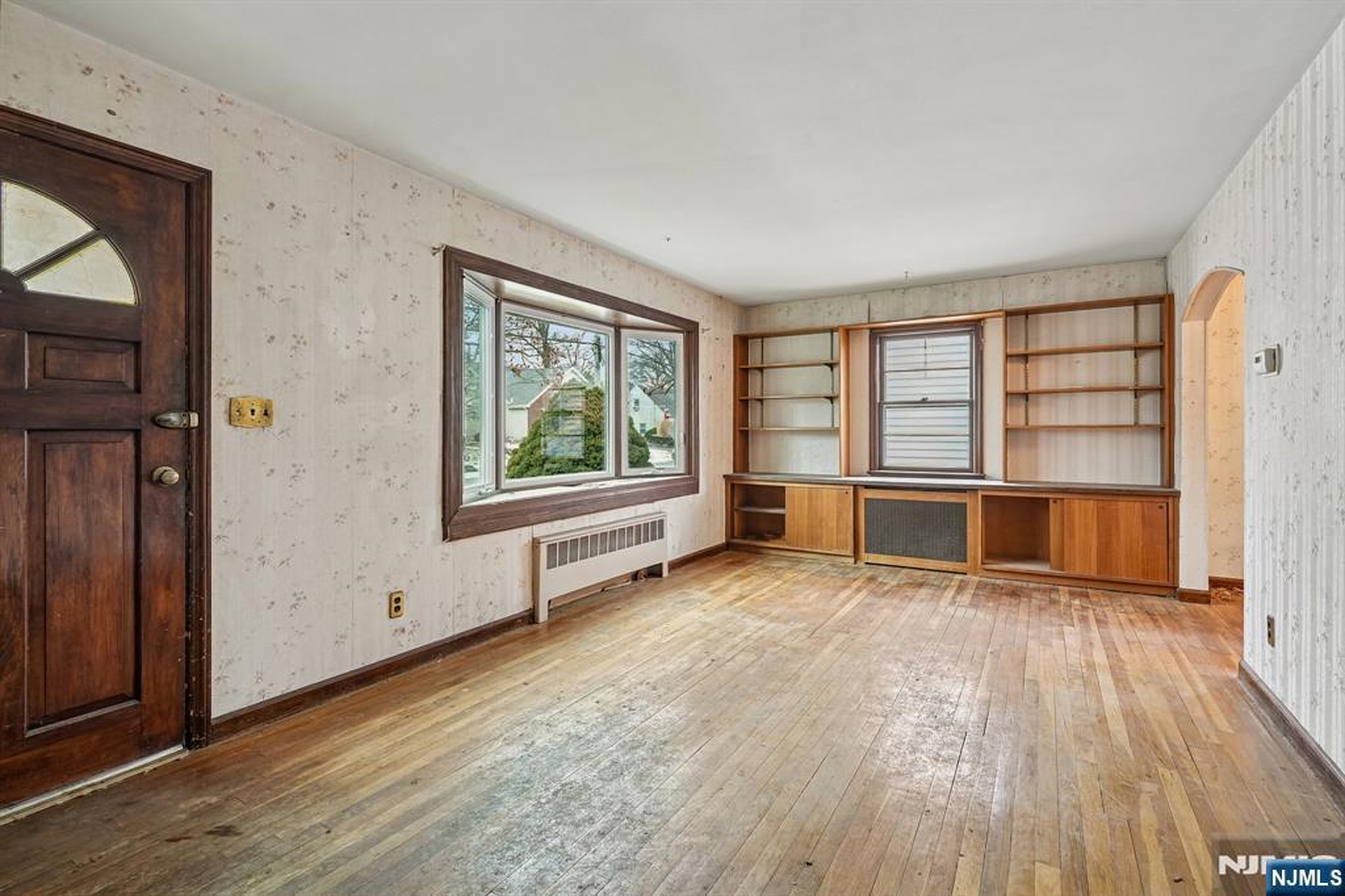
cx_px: 672
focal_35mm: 16
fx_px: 598
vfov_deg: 73.7
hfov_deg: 96.8
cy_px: 448
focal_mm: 16
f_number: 8
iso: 400
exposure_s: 1/5
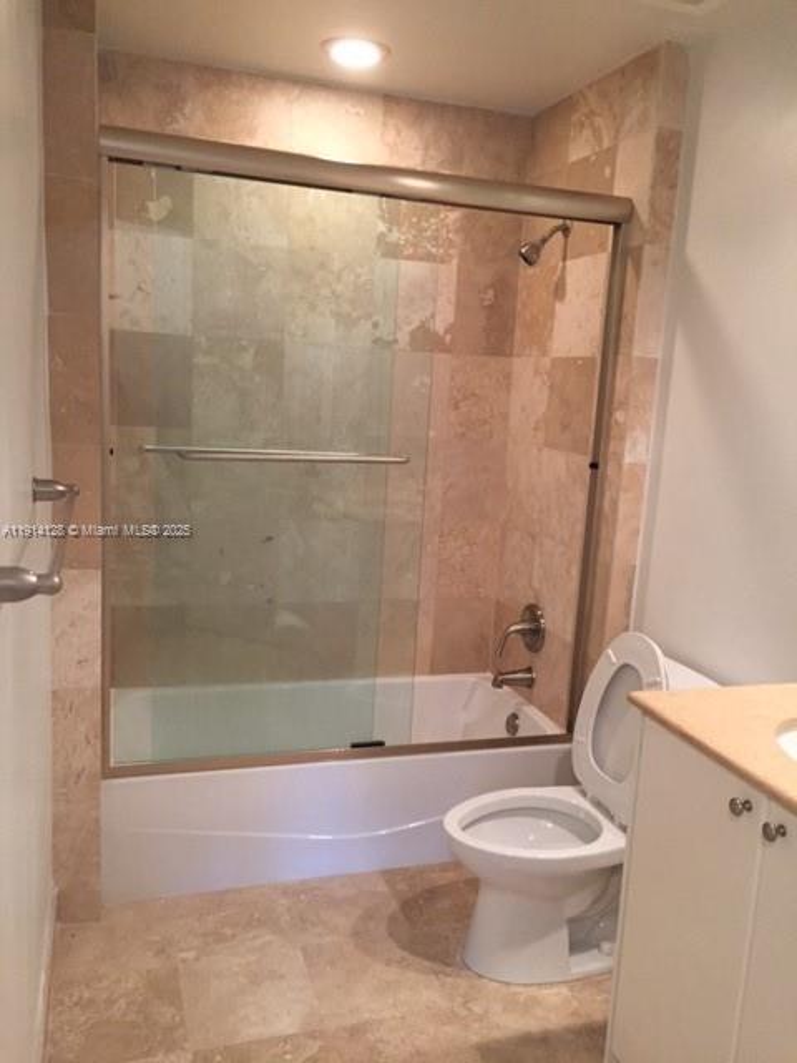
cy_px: 532
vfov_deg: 61.7
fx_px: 890
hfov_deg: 48.2
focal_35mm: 29
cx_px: 398
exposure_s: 1/30
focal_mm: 4.15
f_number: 2.2
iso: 200
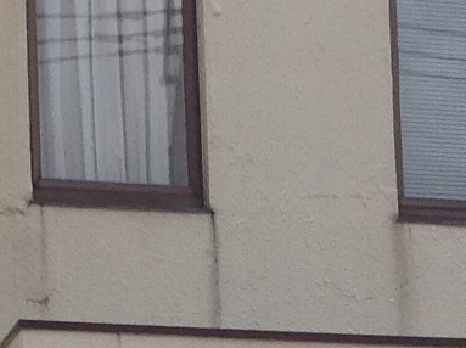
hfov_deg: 8.4
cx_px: 213
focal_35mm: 237
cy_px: 698
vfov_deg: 6.1
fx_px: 3185
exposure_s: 1/1314
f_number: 2.4
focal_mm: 4.28
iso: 50
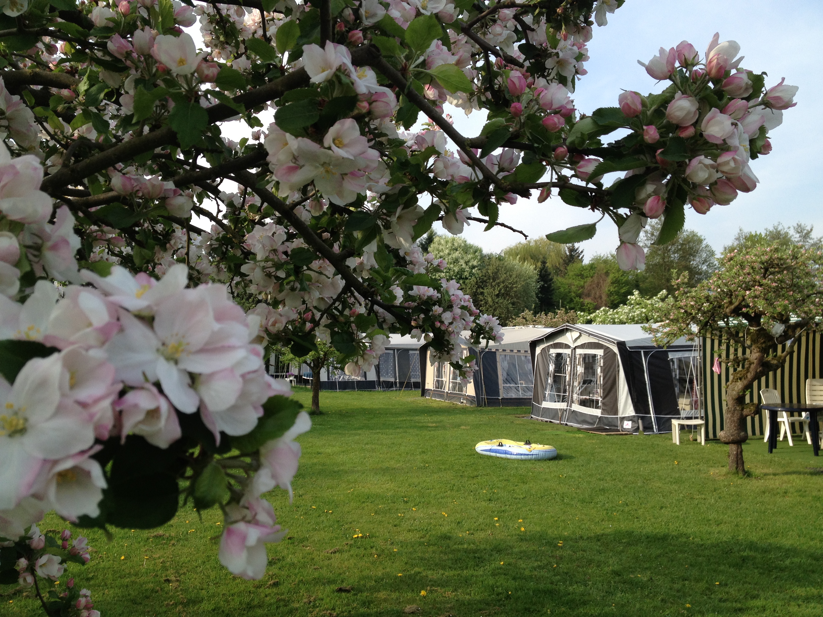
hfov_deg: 52.6
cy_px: 308
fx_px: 832
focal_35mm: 35
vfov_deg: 40.7
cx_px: 412
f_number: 2.4
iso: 50
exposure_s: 1/736
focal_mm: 4.28
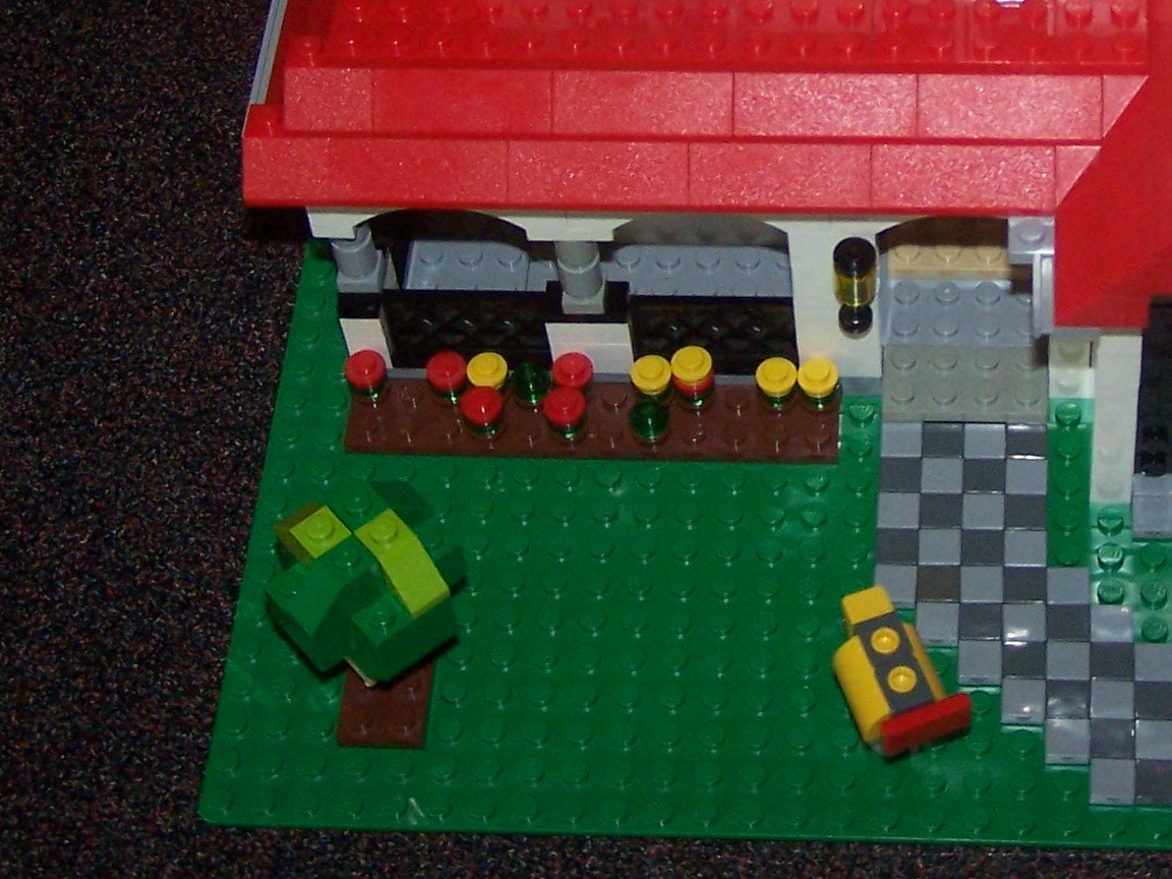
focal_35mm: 85
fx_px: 2878
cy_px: 219
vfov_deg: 17.3
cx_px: 926
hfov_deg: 22.7
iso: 140
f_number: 2.8
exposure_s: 1/60
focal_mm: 6.3
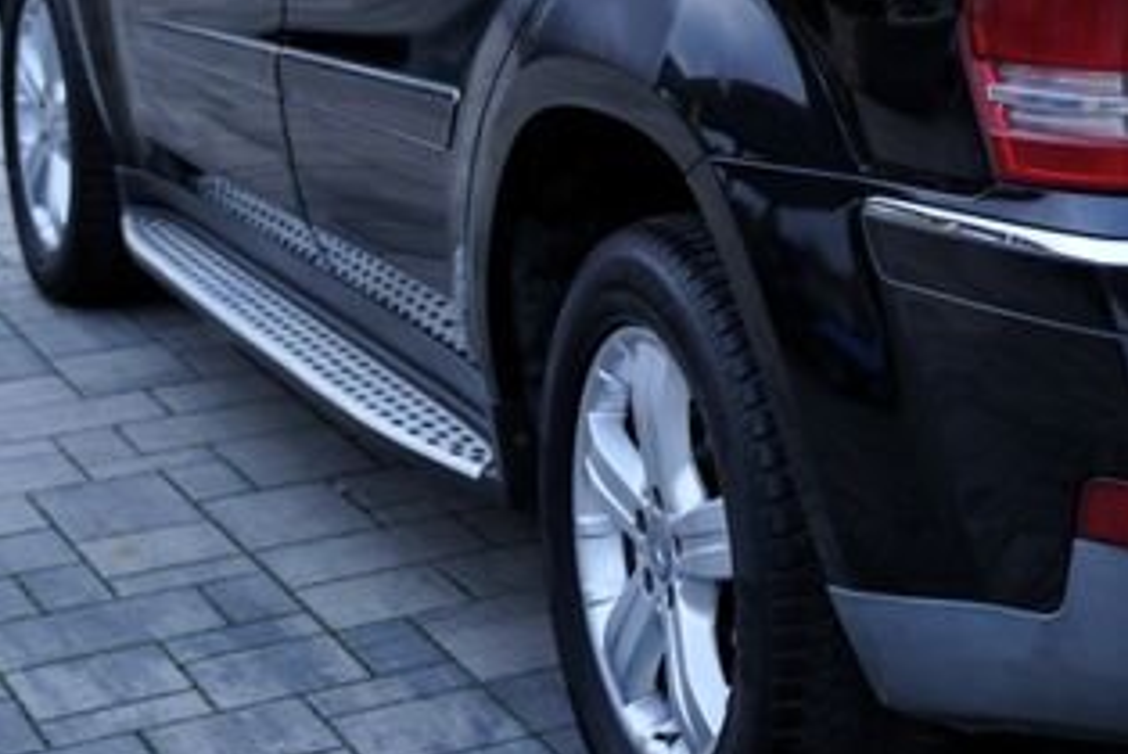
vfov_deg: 13.3
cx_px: 1318
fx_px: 3168
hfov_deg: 19.2
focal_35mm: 101
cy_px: -102
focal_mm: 31
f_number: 2.8
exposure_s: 1/40
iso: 100
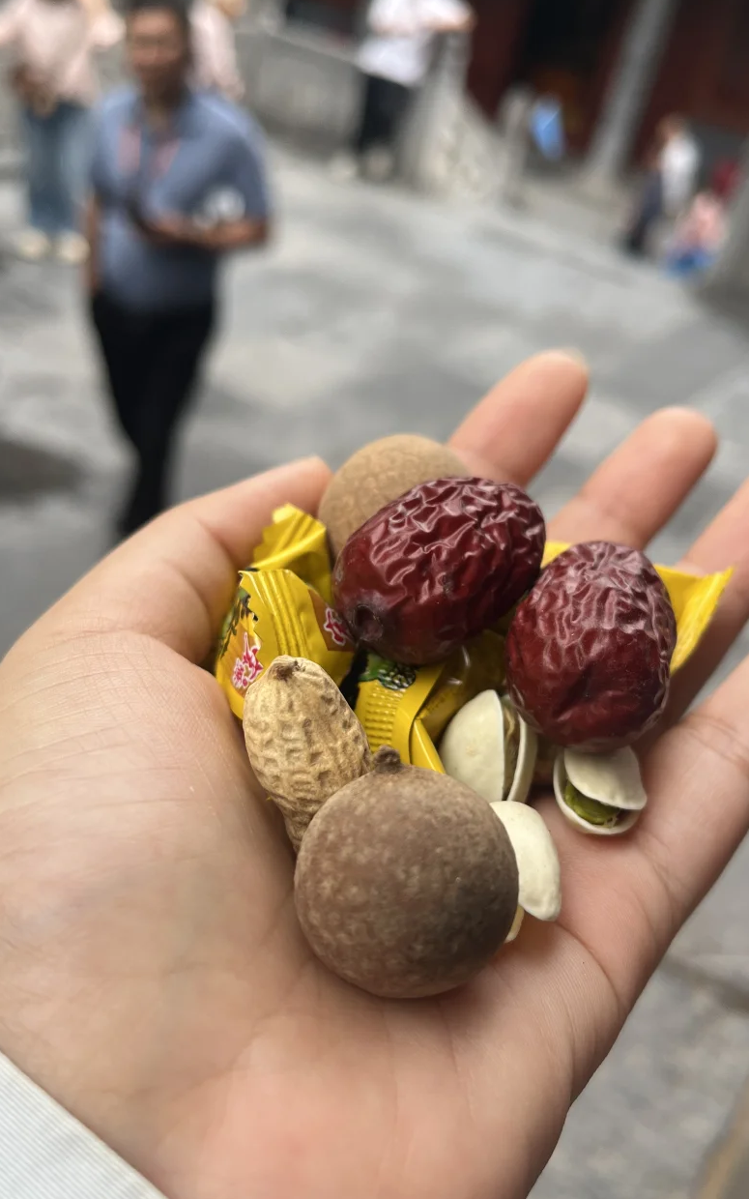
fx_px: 1045
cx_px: 365
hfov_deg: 39.4
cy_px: 655
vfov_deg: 59.6
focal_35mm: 32
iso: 50
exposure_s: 1/369
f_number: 1.6
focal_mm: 5.1
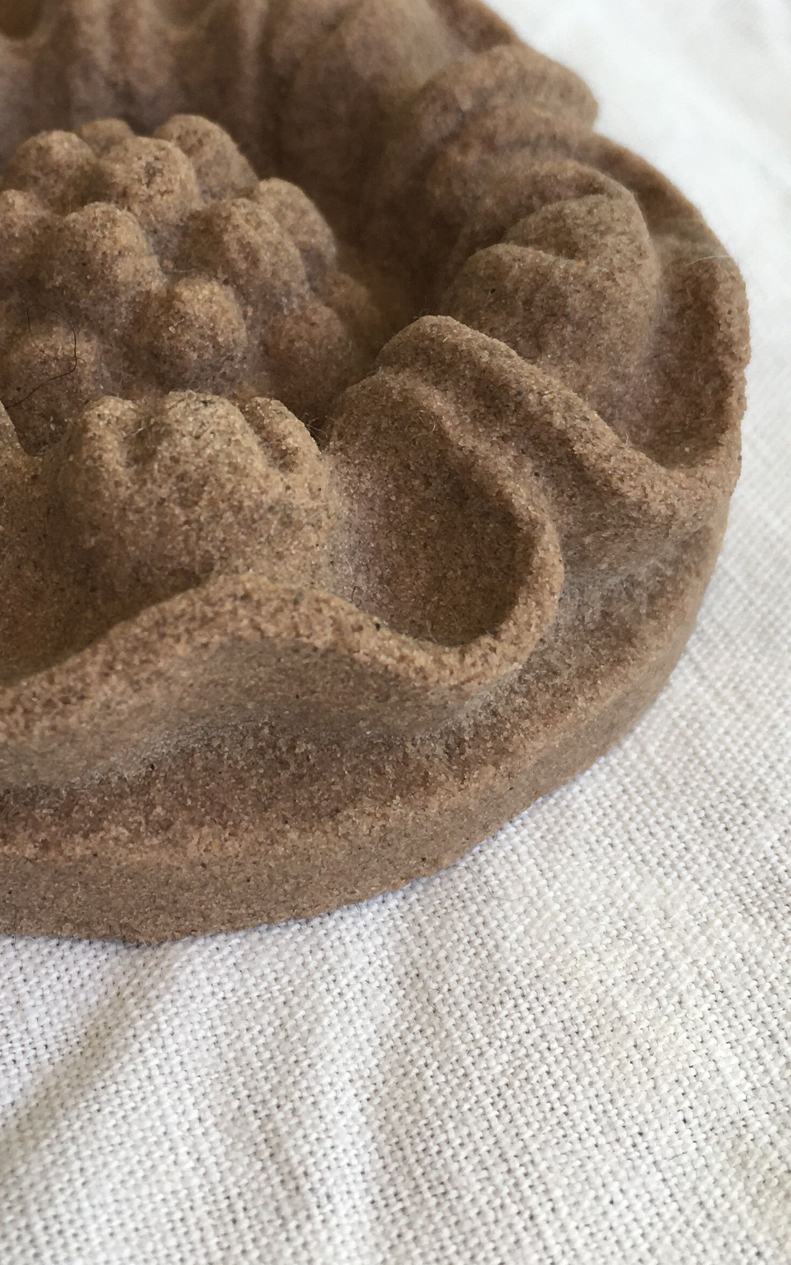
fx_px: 1828
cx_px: 172
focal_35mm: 53
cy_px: 344
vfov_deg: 37.4
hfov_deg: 24.1
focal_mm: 4.15
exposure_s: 1/100
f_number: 2.2
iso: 32
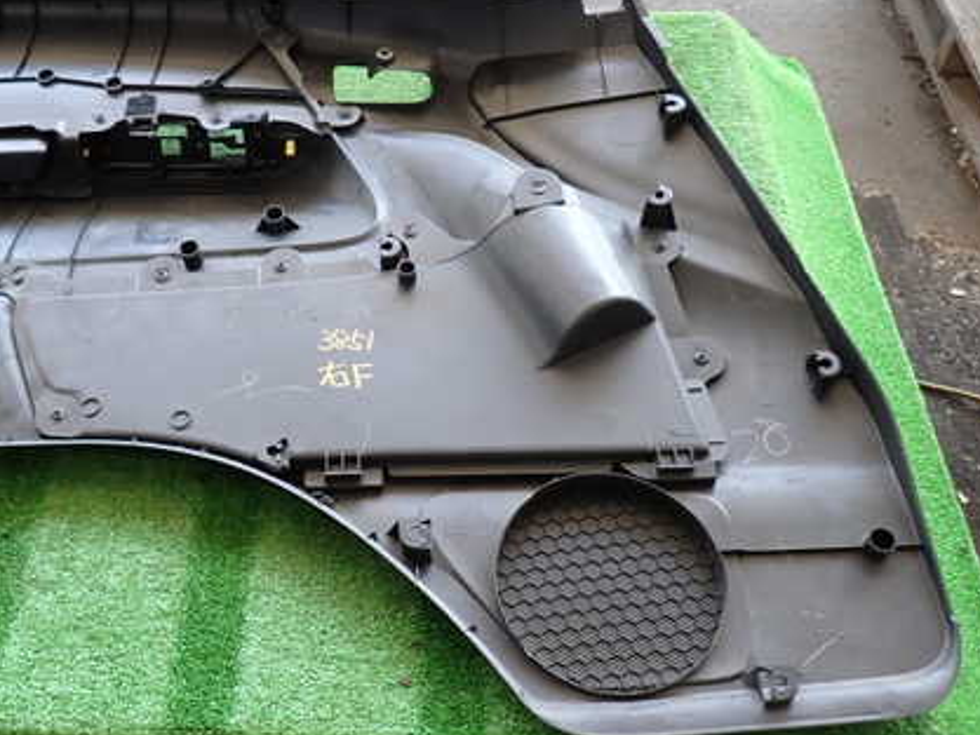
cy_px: 350
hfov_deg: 50.4
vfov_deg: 39.7
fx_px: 1019
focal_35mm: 36
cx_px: 327
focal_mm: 4.5
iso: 160
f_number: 2
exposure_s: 1/60
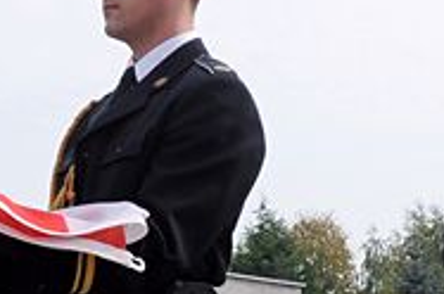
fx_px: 2179
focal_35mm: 177
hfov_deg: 11.6
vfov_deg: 7.7
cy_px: 366
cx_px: 71
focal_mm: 26
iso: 500
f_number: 10
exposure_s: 1/400
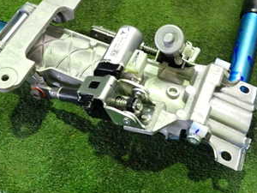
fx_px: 371
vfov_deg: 28.4
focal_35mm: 50
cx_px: 107
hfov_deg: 38.1
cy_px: 33
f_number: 2
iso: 800
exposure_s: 1/50
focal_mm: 4.5
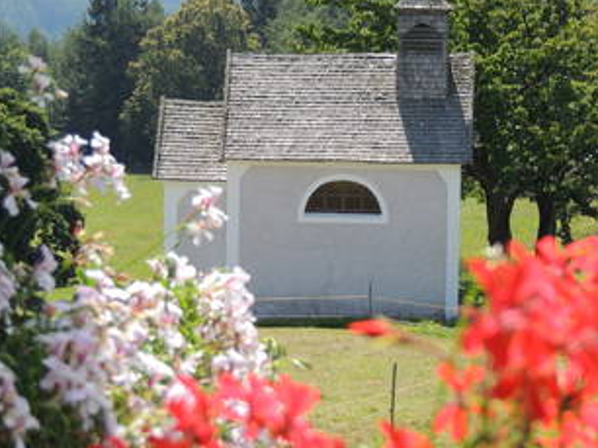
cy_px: 194
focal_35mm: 157
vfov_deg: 9.4
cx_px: 352
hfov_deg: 12.6
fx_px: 2710
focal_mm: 21.4
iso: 100
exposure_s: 1/320
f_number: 4.2
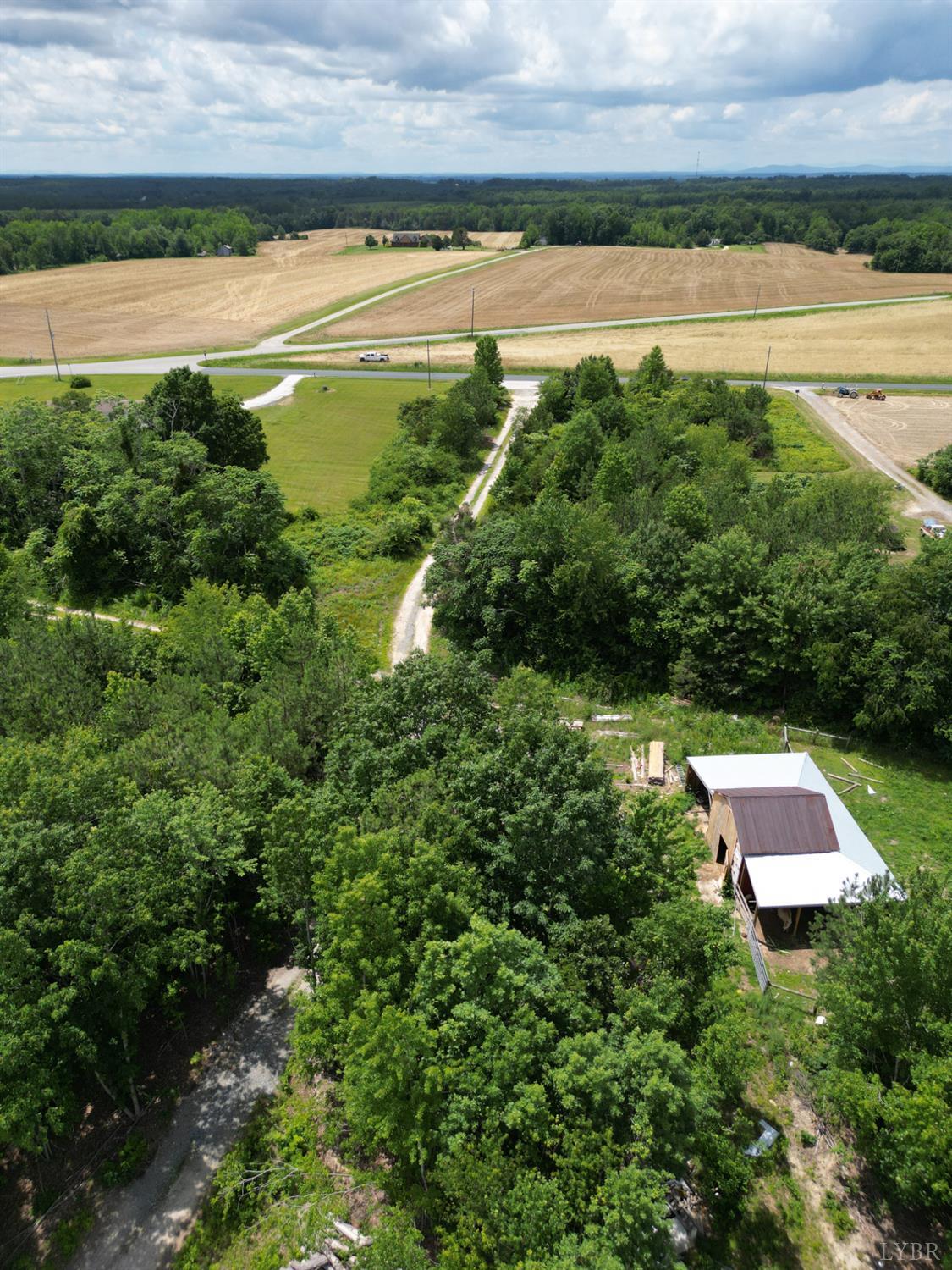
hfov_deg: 56.8
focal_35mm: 24
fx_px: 880
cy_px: 635
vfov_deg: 71.6
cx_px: 476
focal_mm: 6.72
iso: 110
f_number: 1.7
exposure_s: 1/2500
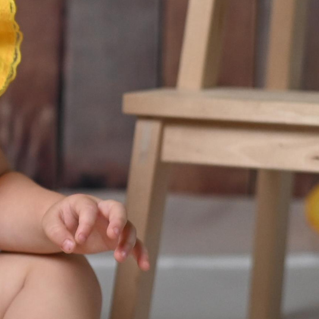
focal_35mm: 203
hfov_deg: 8.3
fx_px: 2116
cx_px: -263
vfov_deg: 8.6
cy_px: 117
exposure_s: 1/500
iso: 1600
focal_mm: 50
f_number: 2.5
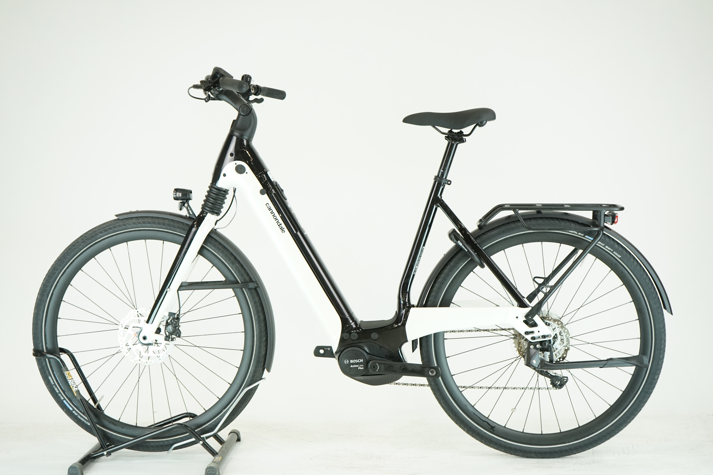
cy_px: 238
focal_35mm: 52
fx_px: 1030
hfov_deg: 38.2
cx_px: 356
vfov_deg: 26.0
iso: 1600
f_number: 5.6
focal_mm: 52
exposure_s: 1/200
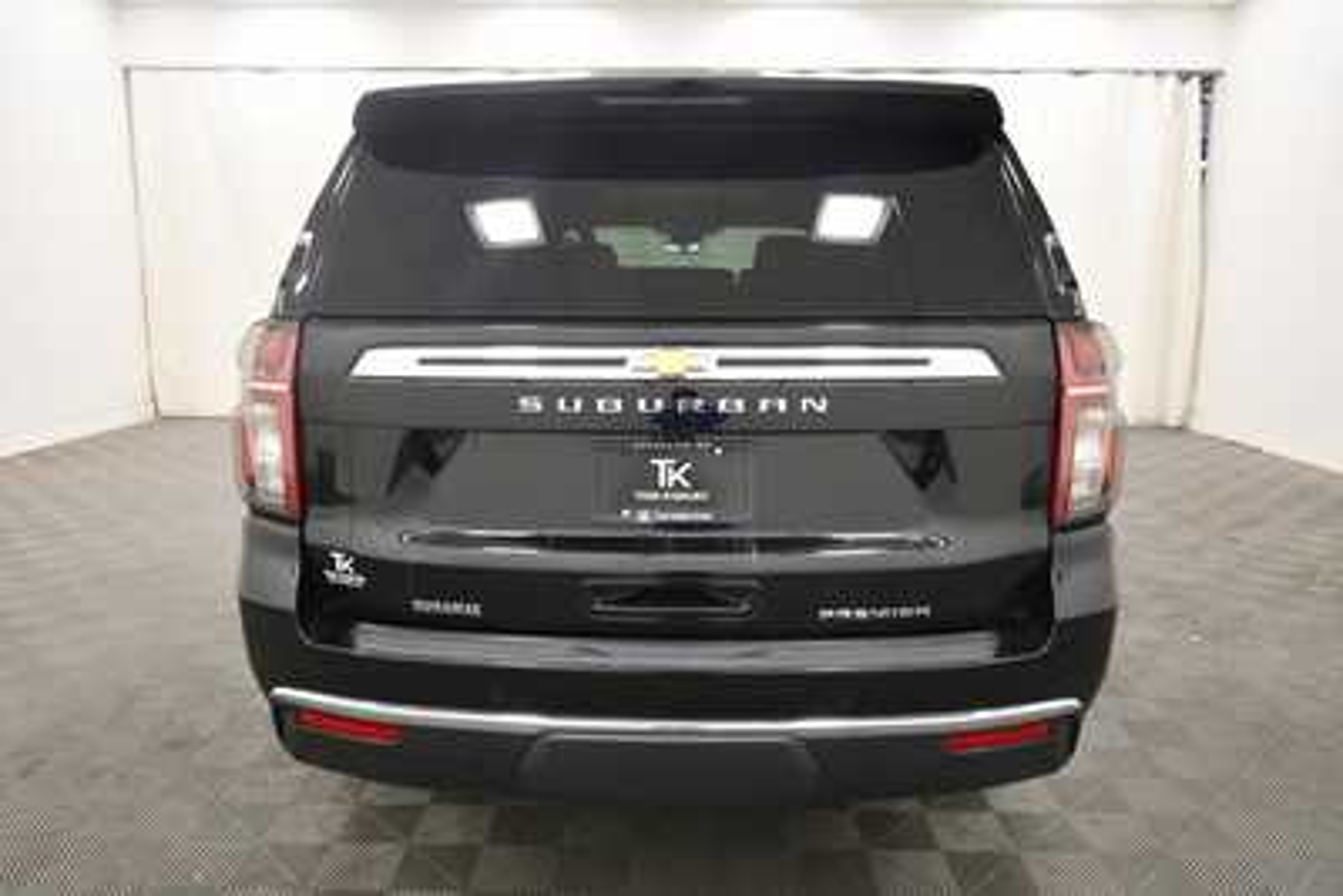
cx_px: 672
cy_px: 448
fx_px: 1008
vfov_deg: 48.0
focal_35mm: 27
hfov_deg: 67.4
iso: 1400
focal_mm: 18
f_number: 5.3
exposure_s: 1/125
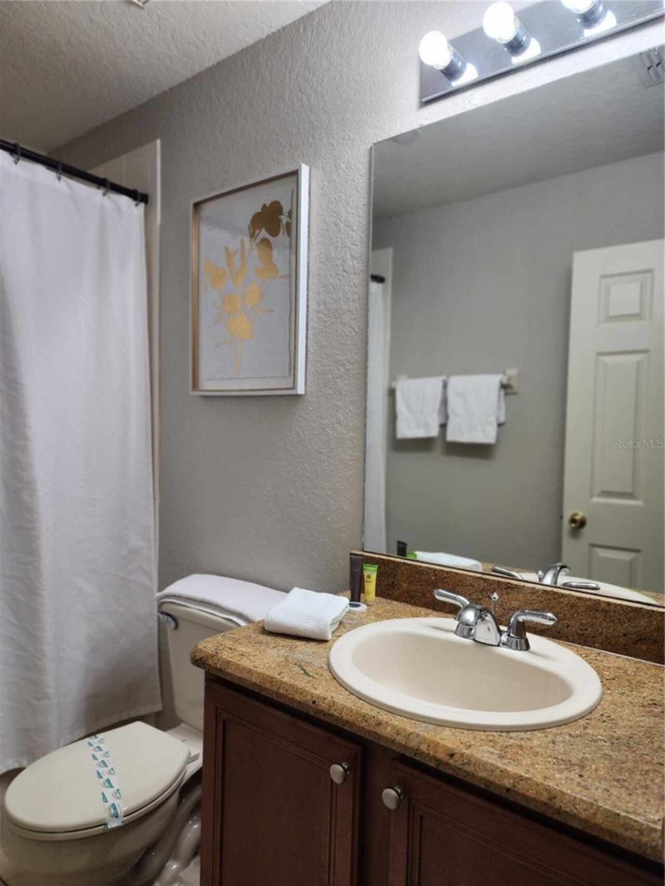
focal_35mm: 23
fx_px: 589
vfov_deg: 73.9
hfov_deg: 58.9
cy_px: 443
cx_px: 332
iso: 100
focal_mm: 6.4
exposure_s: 1/120
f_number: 1.8
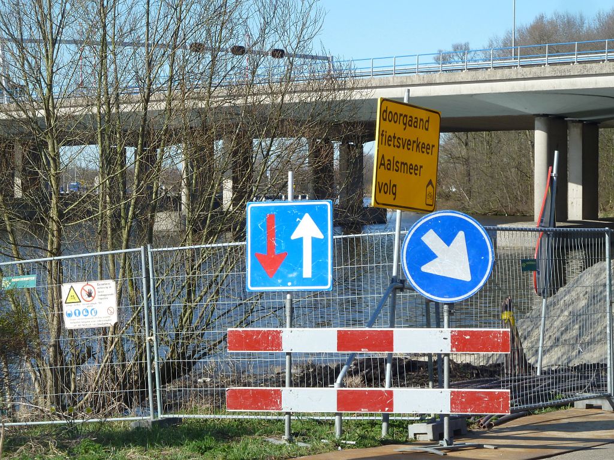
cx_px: 307
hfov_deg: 20.4
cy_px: 230
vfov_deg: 15.4
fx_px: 1703
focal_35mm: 96
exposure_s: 1/320
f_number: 4.3
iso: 80
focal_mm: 15.8
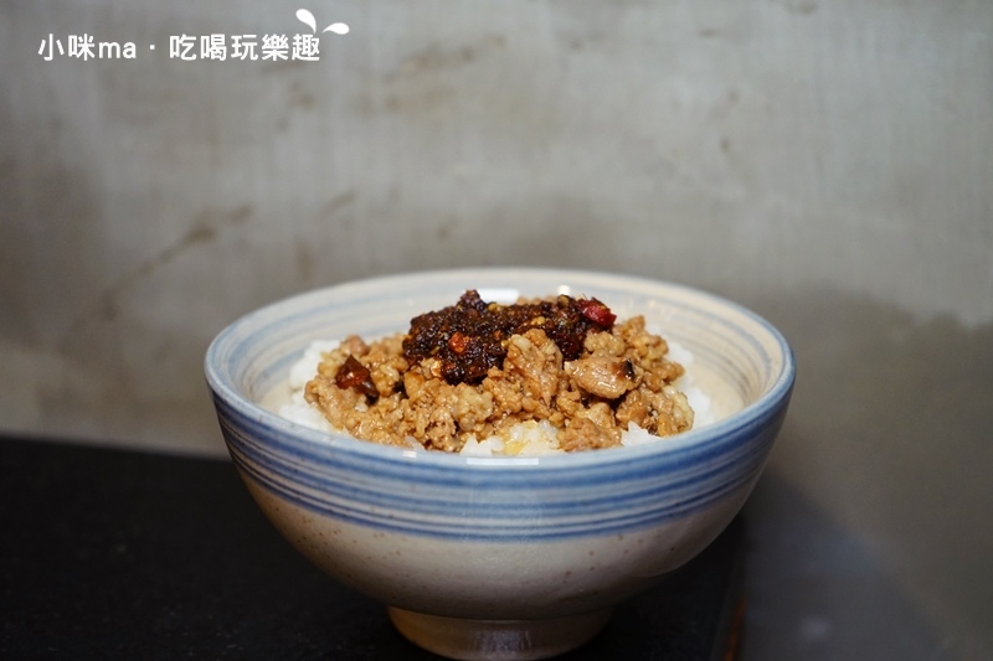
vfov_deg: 28.1
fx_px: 1324
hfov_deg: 41.1
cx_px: 496
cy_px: 330
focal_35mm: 48
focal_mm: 48
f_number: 4.5
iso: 1250
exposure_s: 1/60
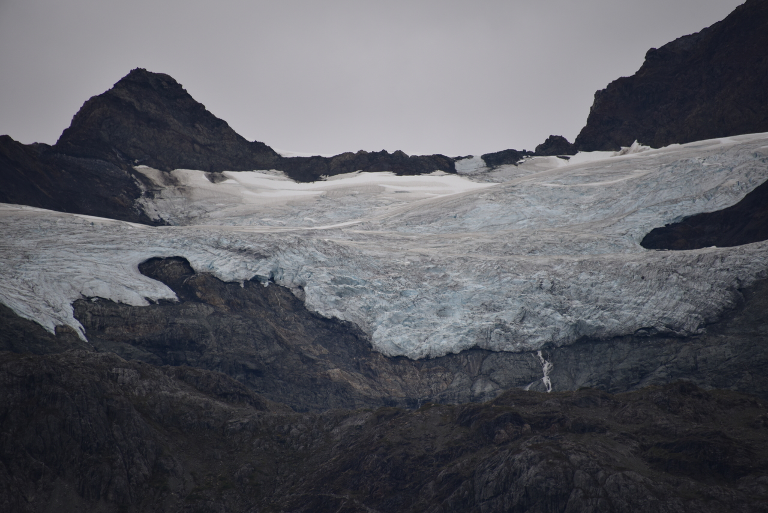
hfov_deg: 6.9
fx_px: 6401
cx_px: 384
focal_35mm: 300
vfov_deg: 4.6
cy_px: 256
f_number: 5.6
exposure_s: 1/640
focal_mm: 300
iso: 200
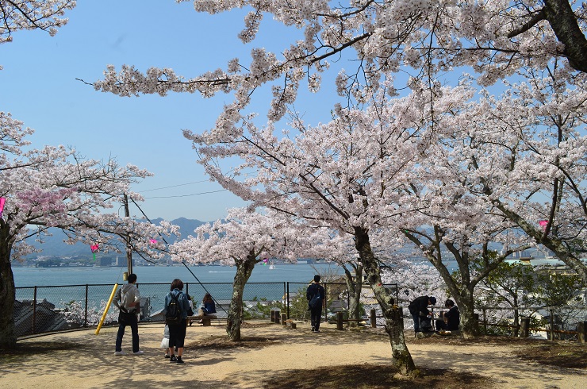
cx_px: 294
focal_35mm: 27
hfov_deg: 67.5
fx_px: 439
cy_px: 194
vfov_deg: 47.7
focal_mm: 18
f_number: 11
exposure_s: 1/125
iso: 100
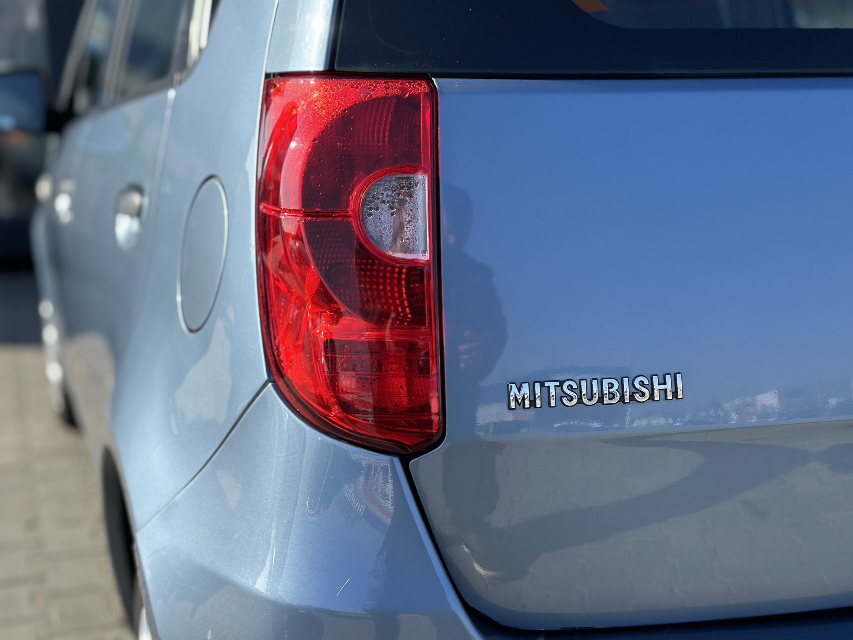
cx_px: 426
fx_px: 1183
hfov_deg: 39.7
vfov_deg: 30.3
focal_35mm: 48
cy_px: 320
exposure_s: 1/2410
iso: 80
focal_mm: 6.86
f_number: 1.78
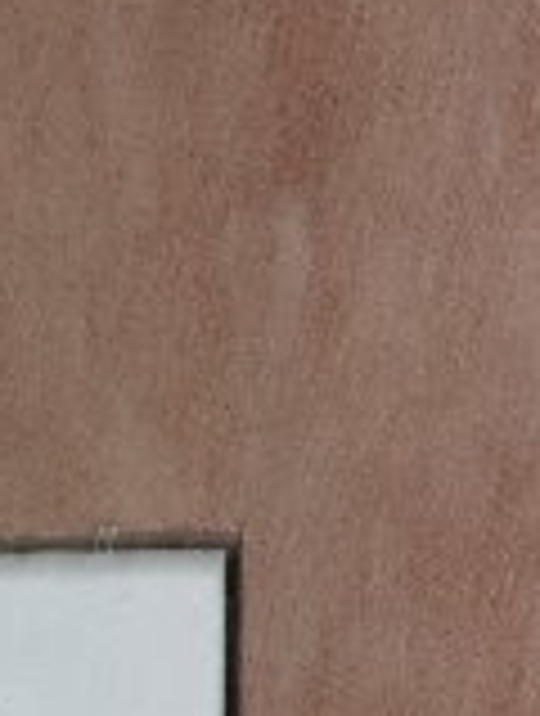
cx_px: 74
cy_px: 572
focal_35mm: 1031
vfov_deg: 1.9
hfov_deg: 1.4
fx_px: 21359
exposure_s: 1/11.9
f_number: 4.2
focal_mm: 71.2
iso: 50
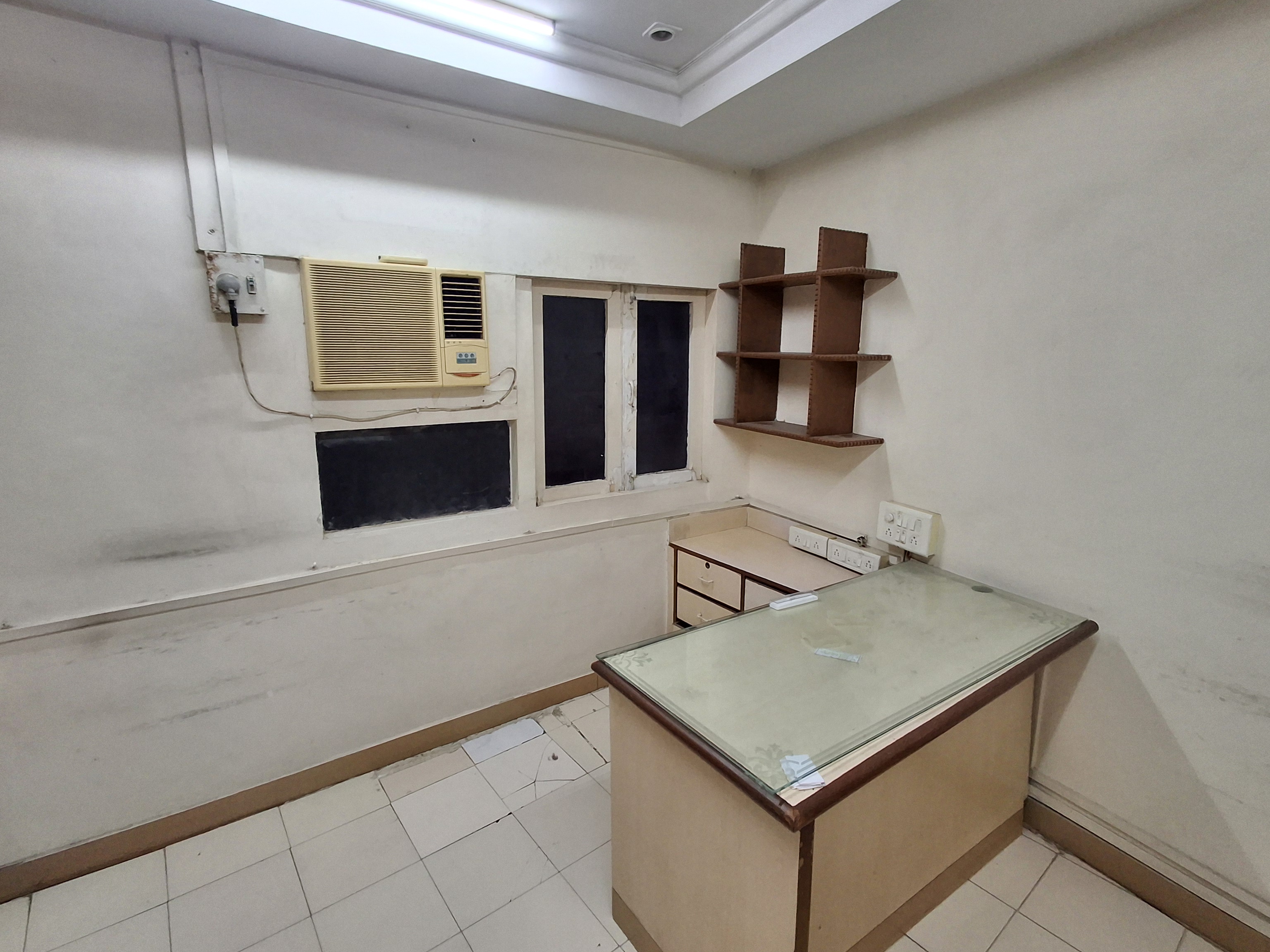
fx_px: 624
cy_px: 478
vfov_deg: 74.7
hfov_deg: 91.0
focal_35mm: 17
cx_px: 655
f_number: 2.2
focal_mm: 1.64
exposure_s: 1/50
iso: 160
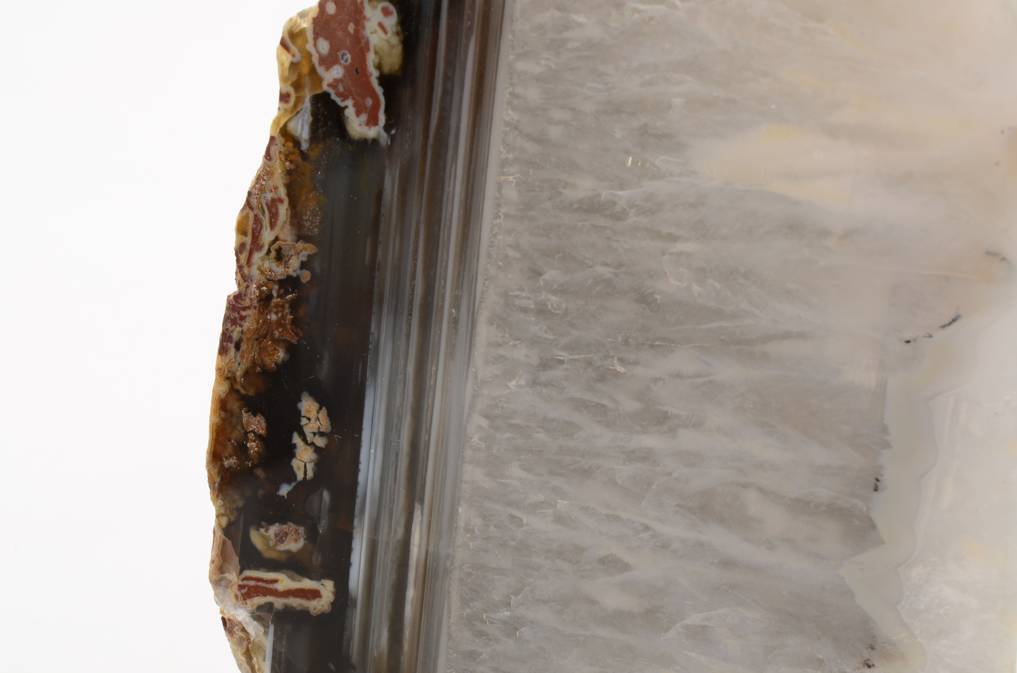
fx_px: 2326
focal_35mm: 82
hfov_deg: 24.7
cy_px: 336
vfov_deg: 16.5
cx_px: 508
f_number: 20
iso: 100
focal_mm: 55
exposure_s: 1/160
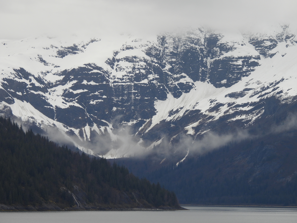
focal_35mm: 240
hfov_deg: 8.2
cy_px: 112
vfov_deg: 6.2
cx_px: 148
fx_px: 2059
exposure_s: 1/320
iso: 100
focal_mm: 42.8
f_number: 4.5
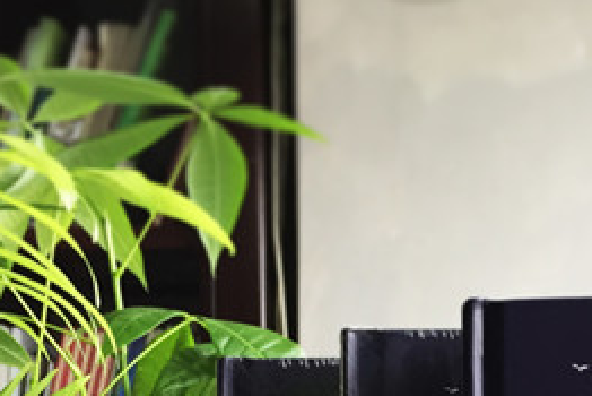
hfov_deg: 21.7
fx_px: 1497
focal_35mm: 91
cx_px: 565
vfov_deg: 14.1
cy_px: 595
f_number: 2.2
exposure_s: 1/33
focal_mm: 4.15
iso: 50
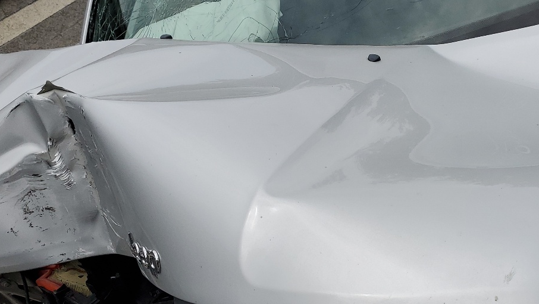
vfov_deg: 23.5
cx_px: 383
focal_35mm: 50
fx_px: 715
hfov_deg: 40.5
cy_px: 253
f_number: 1.5
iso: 50
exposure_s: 1/5000
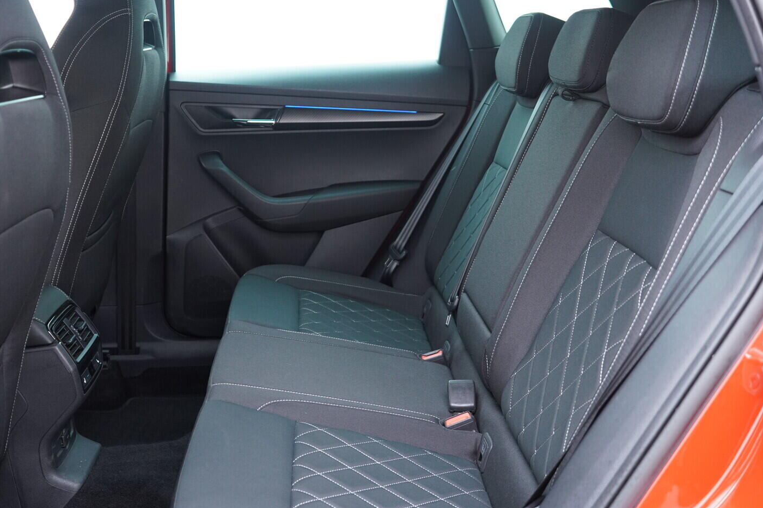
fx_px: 784
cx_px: 374
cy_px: 257
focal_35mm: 37
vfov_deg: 35.9
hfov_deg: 51.9
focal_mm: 24
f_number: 2.8
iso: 800
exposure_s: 1/40
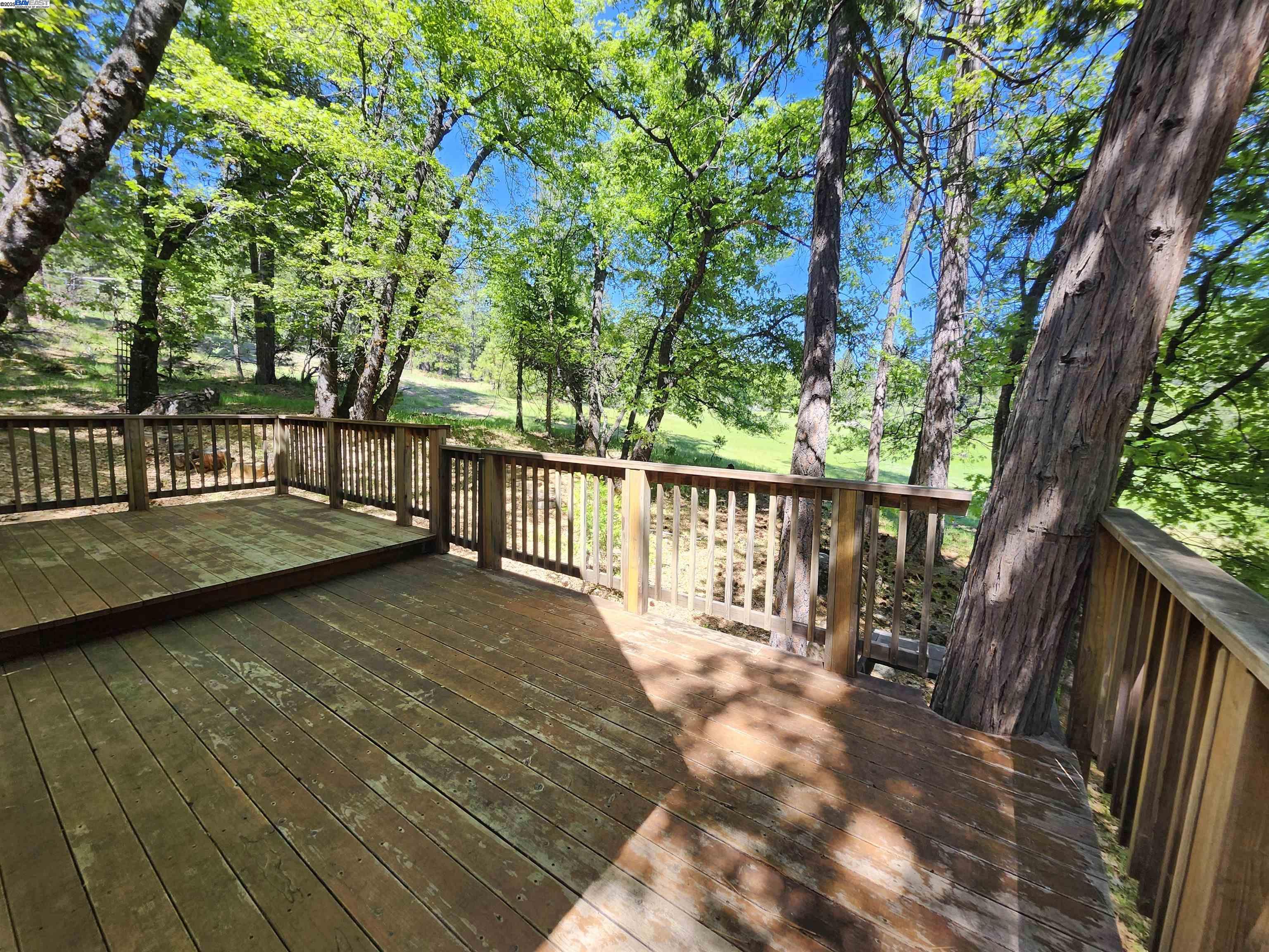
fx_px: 477
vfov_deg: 89.9
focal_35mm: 13
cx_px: 634
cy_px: 476
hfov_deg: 106.2
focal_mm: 1.74
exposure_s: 1/228
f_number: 2.2
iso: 40
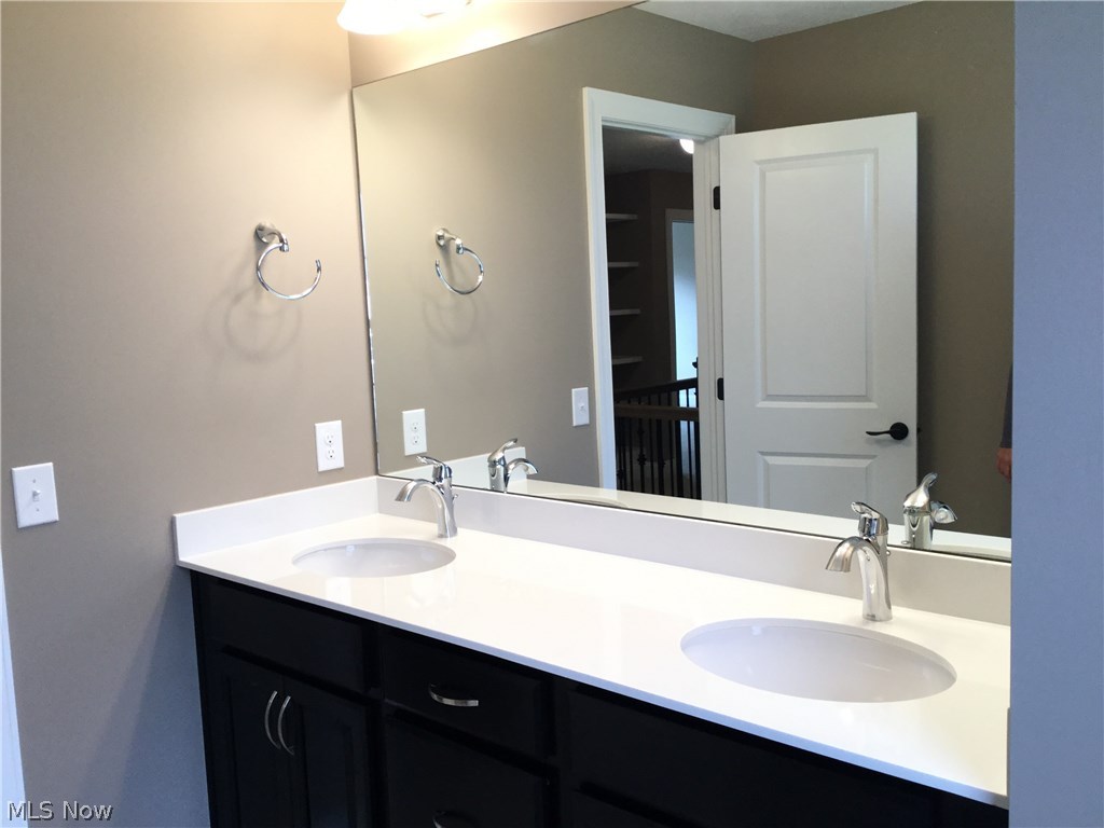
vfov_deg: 45.4
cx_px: 552
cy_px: 414
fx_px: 989
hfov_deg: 58.4
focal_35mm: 31
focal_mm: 3.3
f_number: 2.4
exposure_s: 1/40
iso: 25
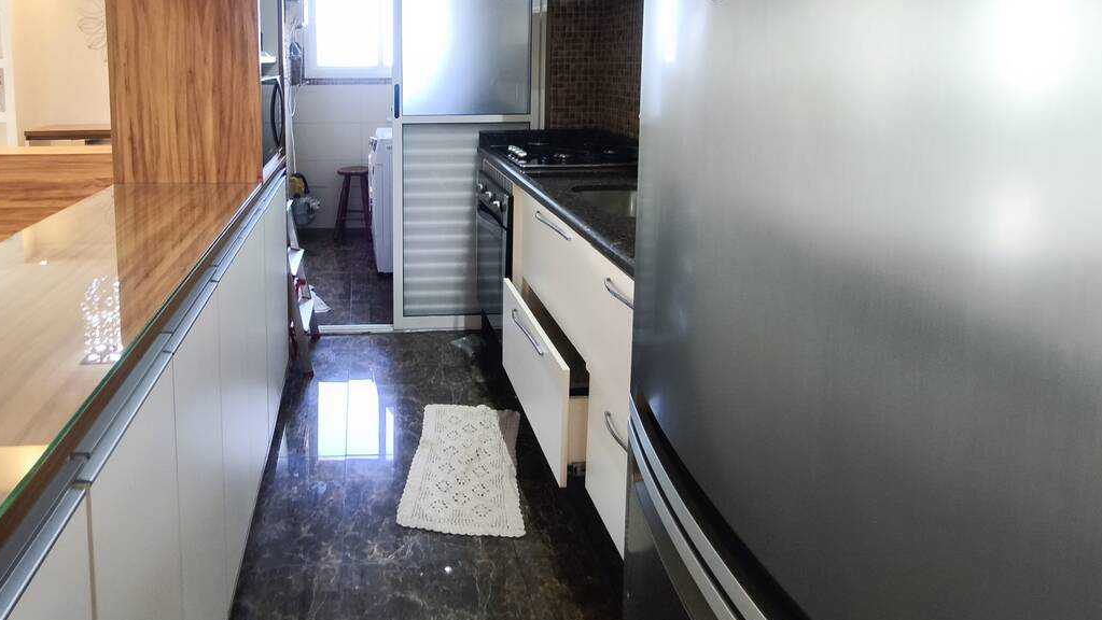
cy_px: 132
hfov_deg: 76.7
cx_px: 386
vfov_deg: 47.1
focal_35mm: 23
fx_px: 672
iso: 200
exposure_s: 1/40
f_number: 2.2
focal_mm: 1.91
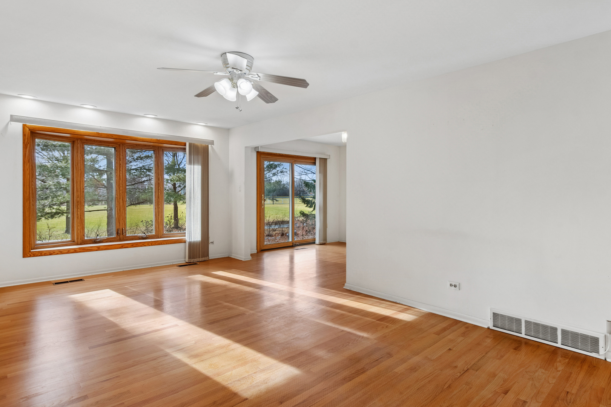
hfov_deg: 90.0
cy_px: 204
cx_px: 306
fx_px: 305
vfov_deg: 67.4
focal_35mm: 18
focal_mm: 12
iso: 320
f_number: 8
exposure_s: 1/40
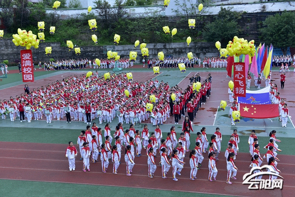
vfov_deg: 29.9
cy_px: 98
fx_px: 369
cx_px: 148
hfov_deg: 43.6
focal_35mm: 45
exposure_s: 1/200
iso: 100
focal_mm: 45
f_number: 5.6
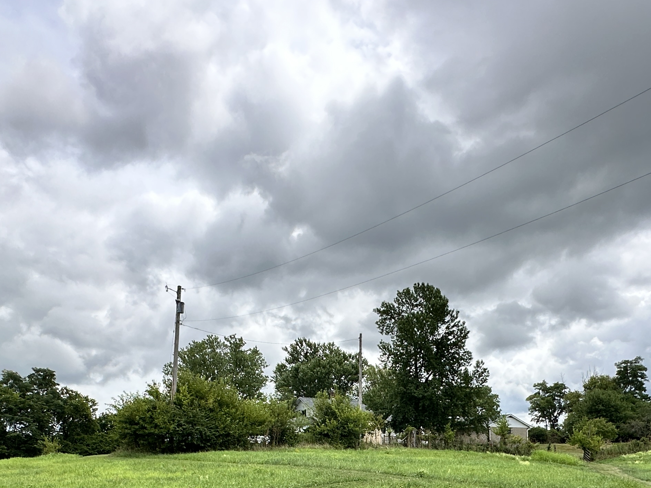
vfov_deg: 42.8
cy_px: 441
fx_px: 564
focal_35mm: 30
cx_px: 348
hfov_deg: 59.9
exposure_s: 1/2304
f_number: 2.2
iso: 50
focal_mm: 2.22
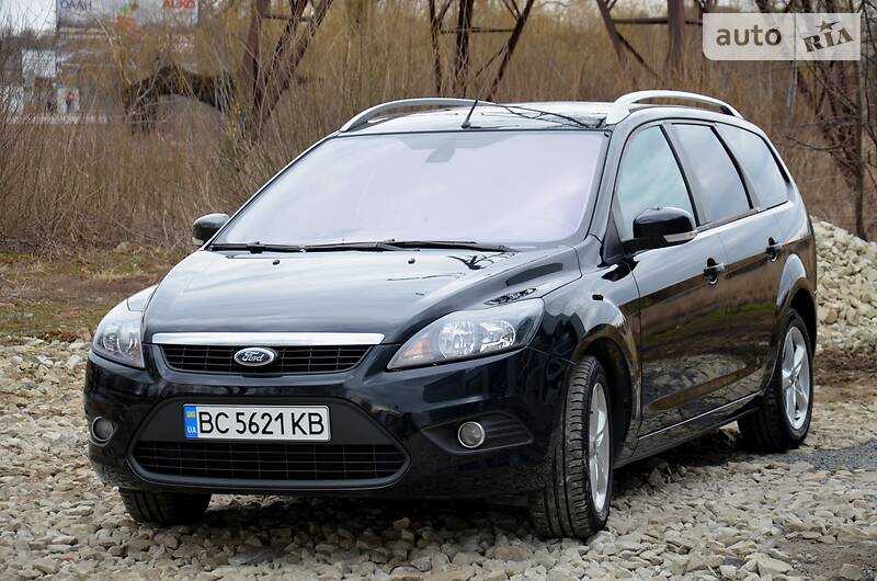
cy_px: 290
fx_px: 2553
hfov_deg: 19.5
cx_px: 438
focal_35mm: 105
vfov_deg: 13.0
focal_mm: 70
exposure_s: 1/80
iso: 400
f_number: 5.3
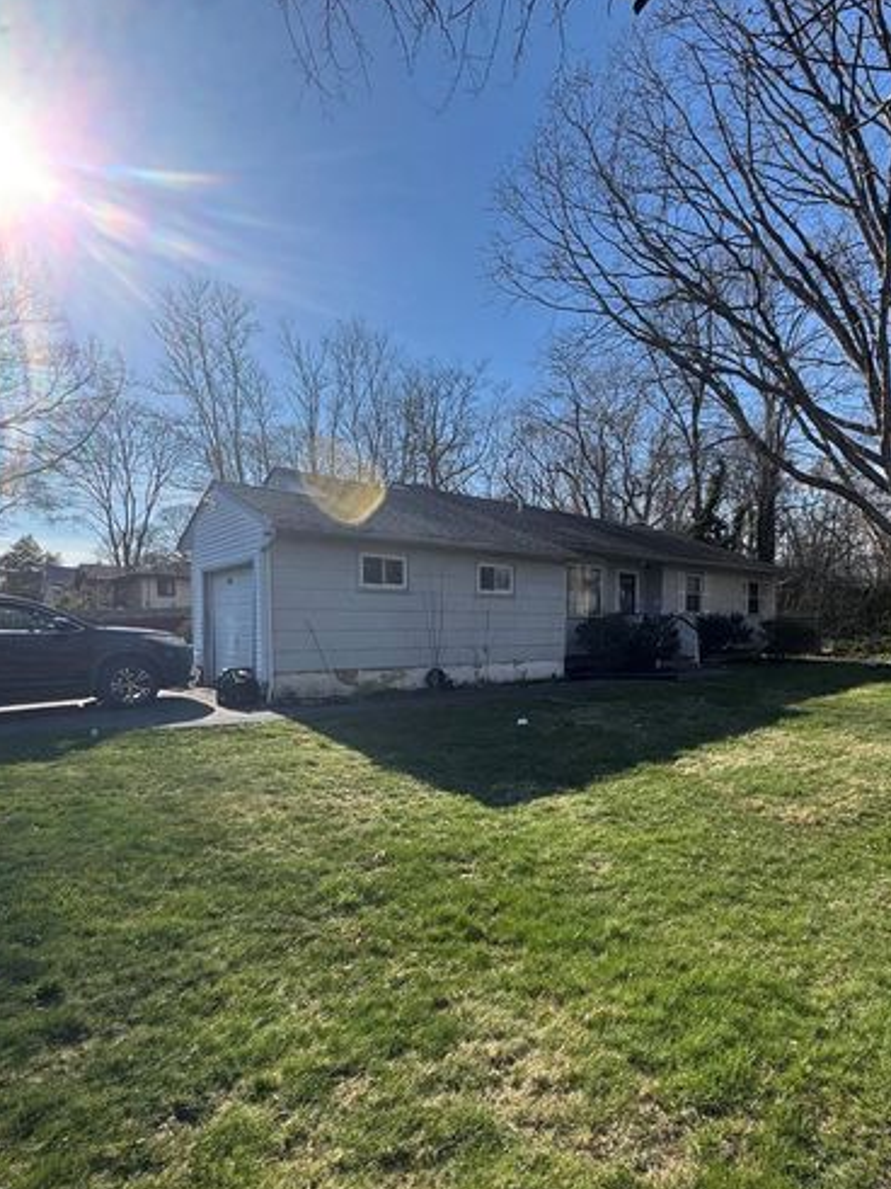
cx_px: 538
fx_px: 652
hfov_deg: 67.9
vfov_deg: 84.3
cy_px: 662
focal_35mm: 19
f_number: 2.2
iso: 40
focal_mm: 2.22
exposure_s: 1/1395
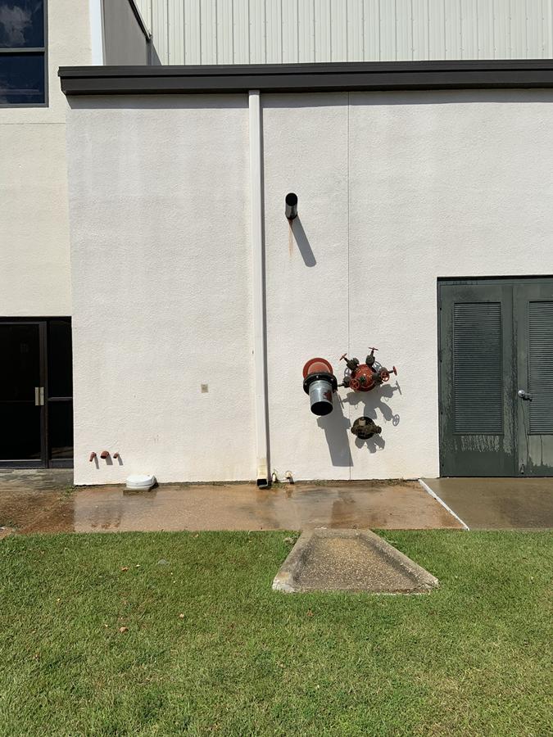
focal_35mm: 26
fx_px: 554
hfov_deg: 53.1
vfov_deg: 67.3
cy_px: 368
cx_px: 276
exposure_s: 1/6061
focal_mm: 4.25
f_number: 1.8
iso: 25
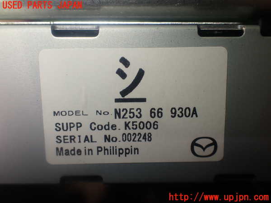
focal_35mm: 36
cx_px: 136
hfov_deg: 51.4
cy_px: 102
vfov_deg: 39.7
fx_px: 282
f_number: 3.5
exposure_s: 1/100
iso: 100
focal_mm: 6.37
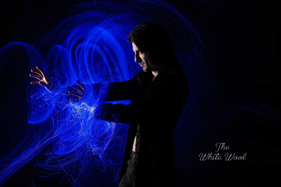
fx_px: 476
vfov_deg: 22.3
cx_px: 140
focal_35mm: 61
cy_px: 94
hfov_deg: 32.9
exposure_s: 15
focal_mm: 61
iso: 64
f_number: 9
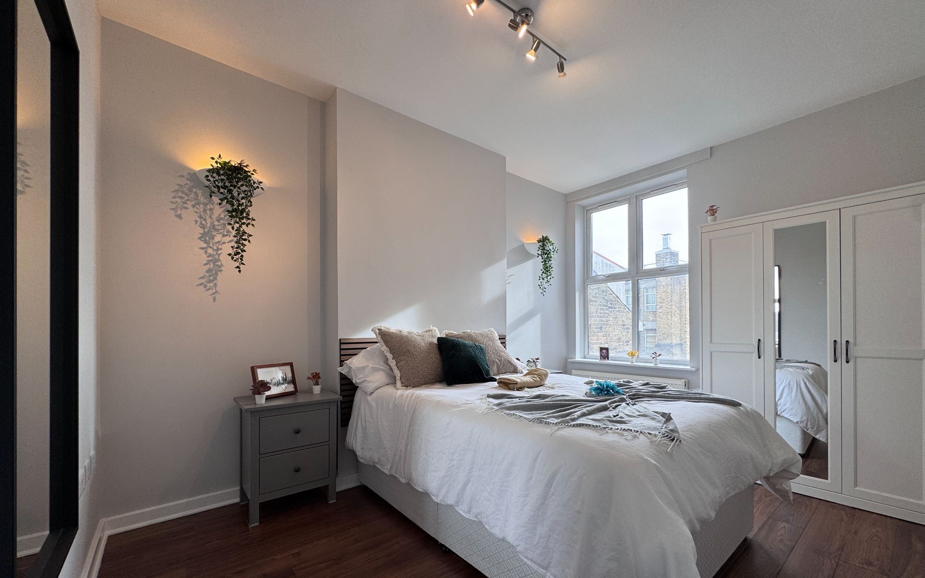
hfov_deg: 101.5
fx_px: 378
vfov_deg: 74.4
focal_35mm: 15
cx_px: 463
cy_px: 331
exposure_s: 1/100
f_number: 2.2
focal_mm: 2.22
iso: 50
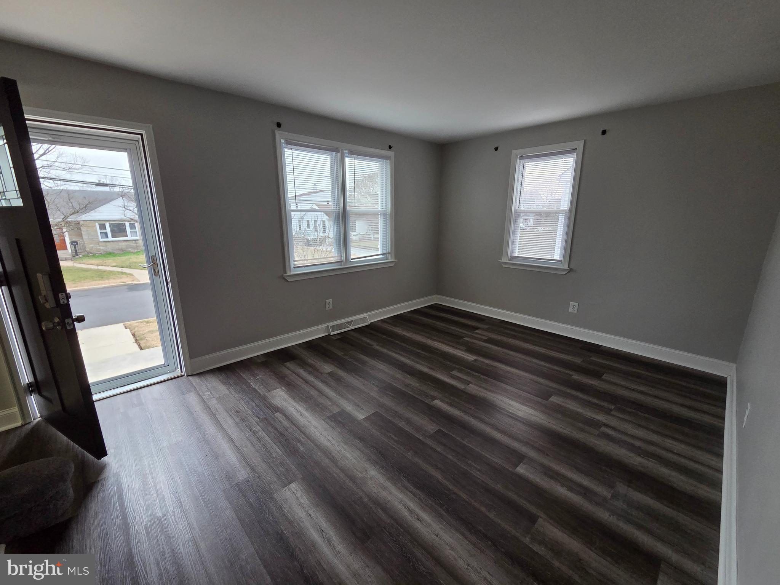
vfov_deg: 89.9
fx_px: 293
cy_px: 292
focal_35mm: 13
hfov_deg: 106.2
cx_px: 390
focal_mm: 2.2
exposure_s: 1/60
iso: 250
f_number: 2.2
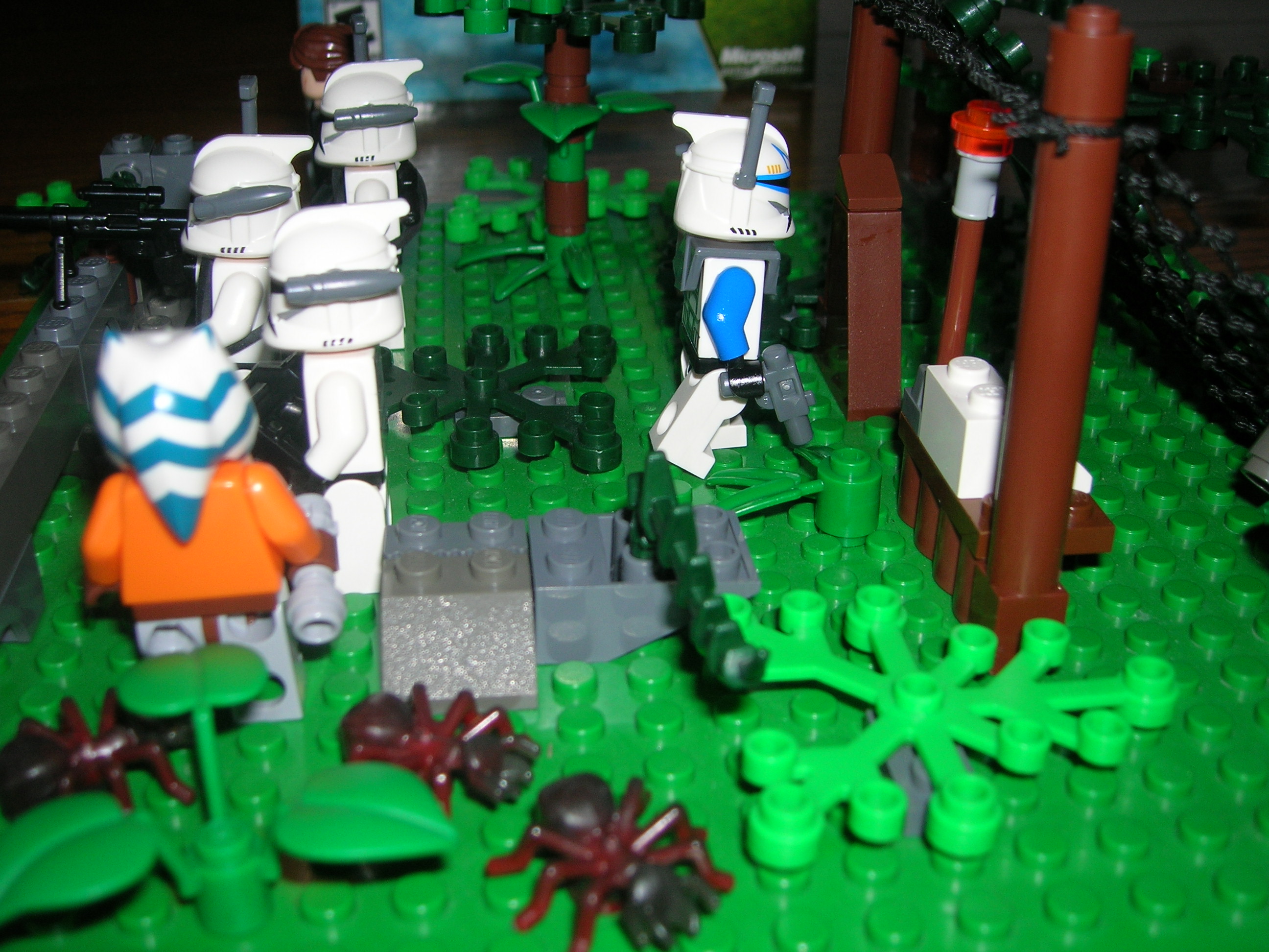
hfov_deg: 49.0
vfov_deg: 37.7
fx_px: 1393
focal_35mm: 38
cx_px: 634
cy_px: 476
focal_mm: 6.4
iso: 50
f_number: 3
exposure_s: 1/60.1
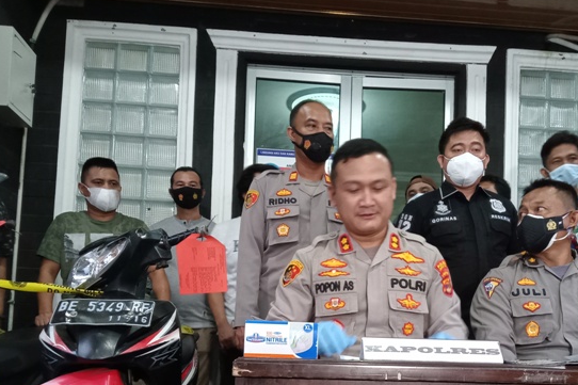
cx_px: 347
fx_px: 690
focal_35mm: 43
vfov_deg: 30.5
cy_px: 304
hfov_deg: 45.2
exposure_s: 1/25
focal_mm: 3.37
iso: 884
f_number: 2.2
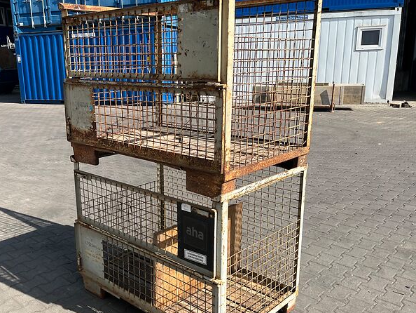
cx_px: 164
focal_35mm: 35
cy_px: 167
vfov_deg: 40.7
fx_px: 421
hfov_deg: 52.2
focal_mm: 5.1
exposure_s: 1/2179
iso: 50
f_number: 1.6
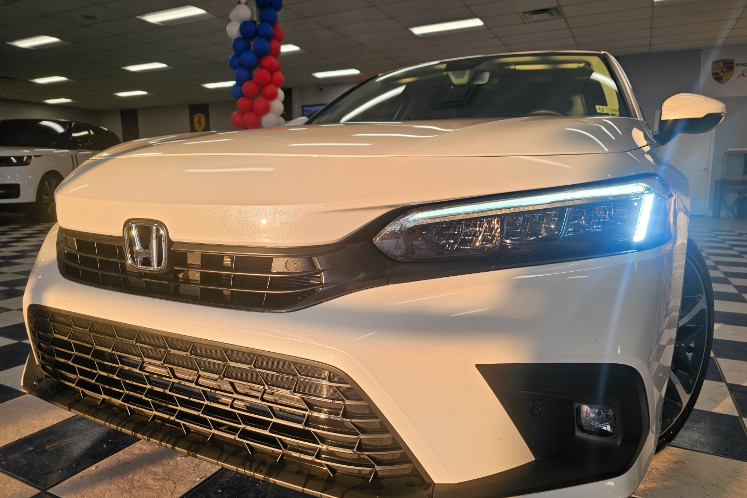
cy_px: 257
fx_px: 498
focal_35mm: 24
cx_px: 374
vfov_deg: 53.1
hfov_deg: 73.7
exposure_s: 1/120
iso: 12
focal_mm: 6.3
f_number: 1.7
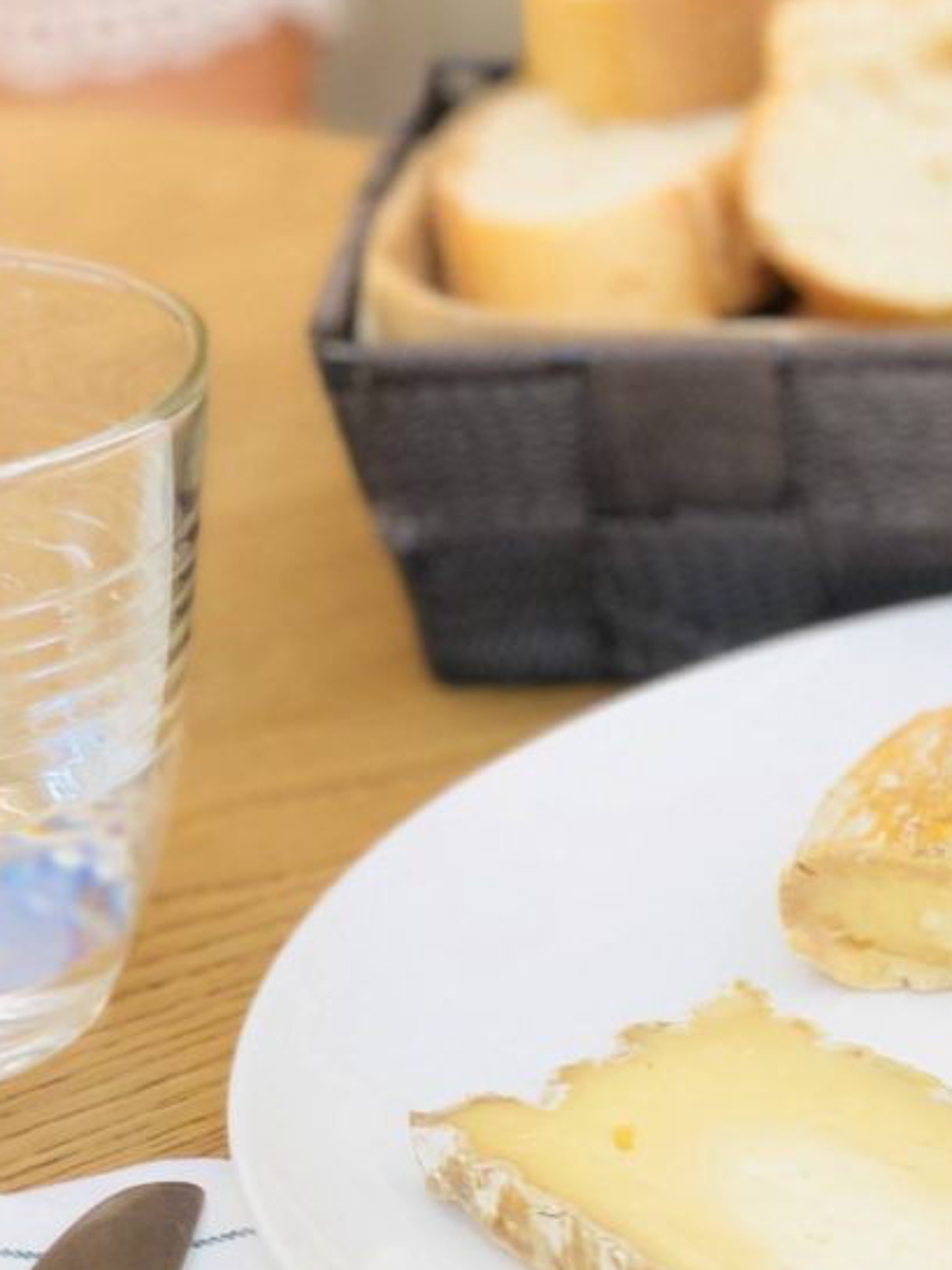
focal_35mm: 137
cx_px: 1196
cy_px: 218
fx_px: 5026
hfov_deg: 10.6
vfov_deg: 14.3
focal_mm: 6
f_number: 2.4
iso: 32
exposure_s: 1/50
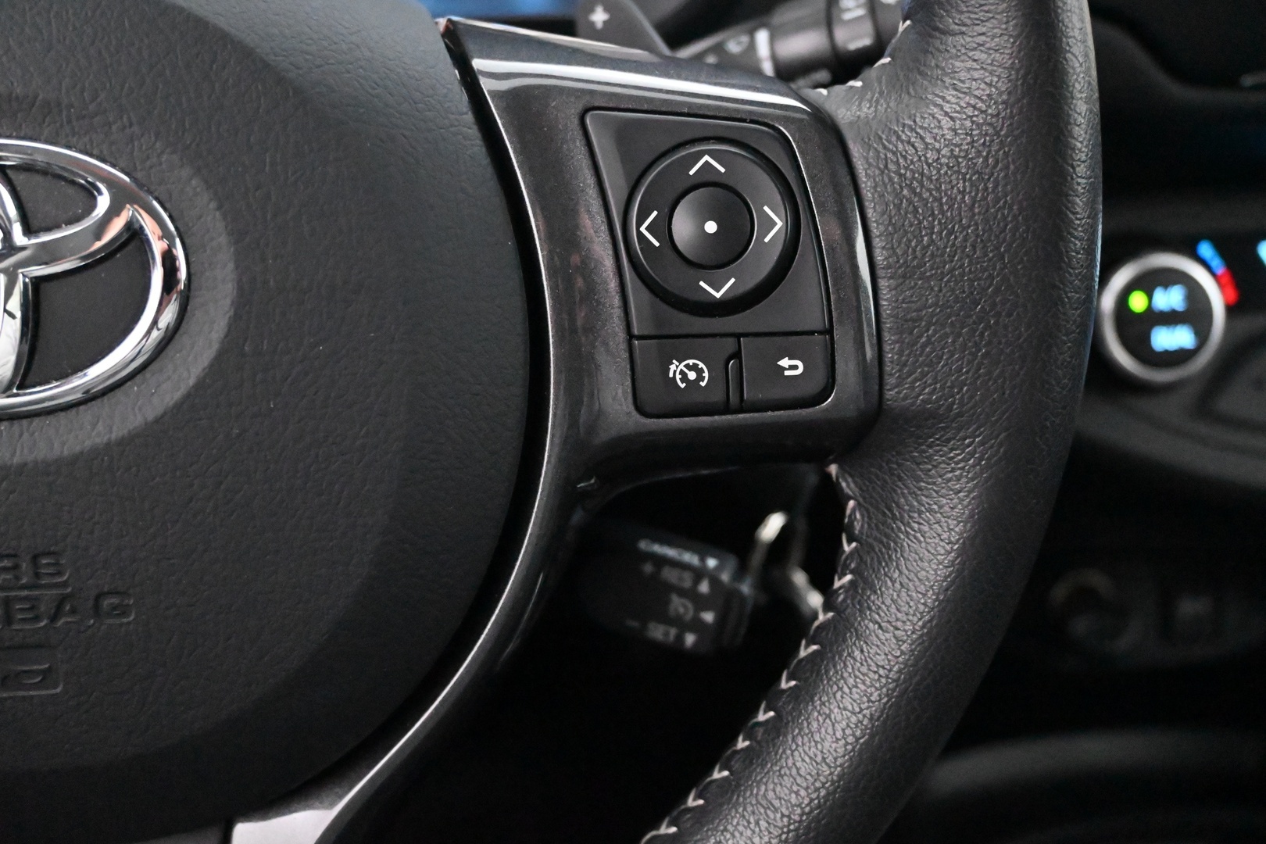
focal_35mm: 40
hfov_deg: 48.7
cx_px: 633
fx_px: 1398
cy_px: 422
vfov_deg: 33.6
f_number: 4.5
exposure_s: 1/40
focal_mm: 26.5
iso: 20000
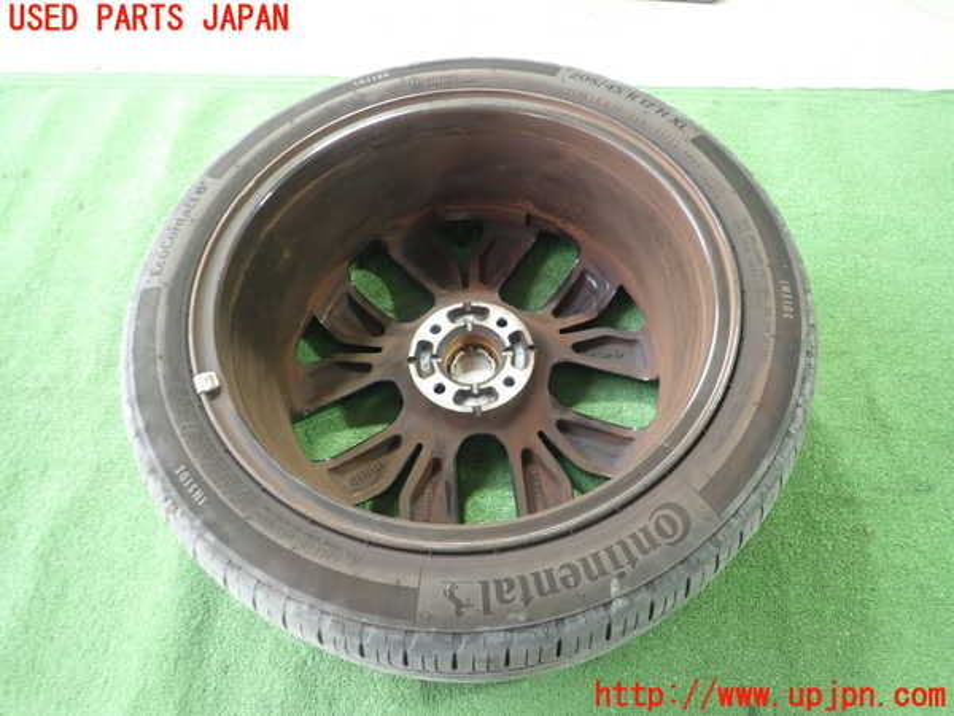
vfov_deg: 54.9
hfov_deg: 69.4
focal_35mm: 25
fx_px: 689
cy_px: 358
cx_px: 477
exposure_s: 1/30
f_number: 2
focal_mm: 4.5
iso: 320
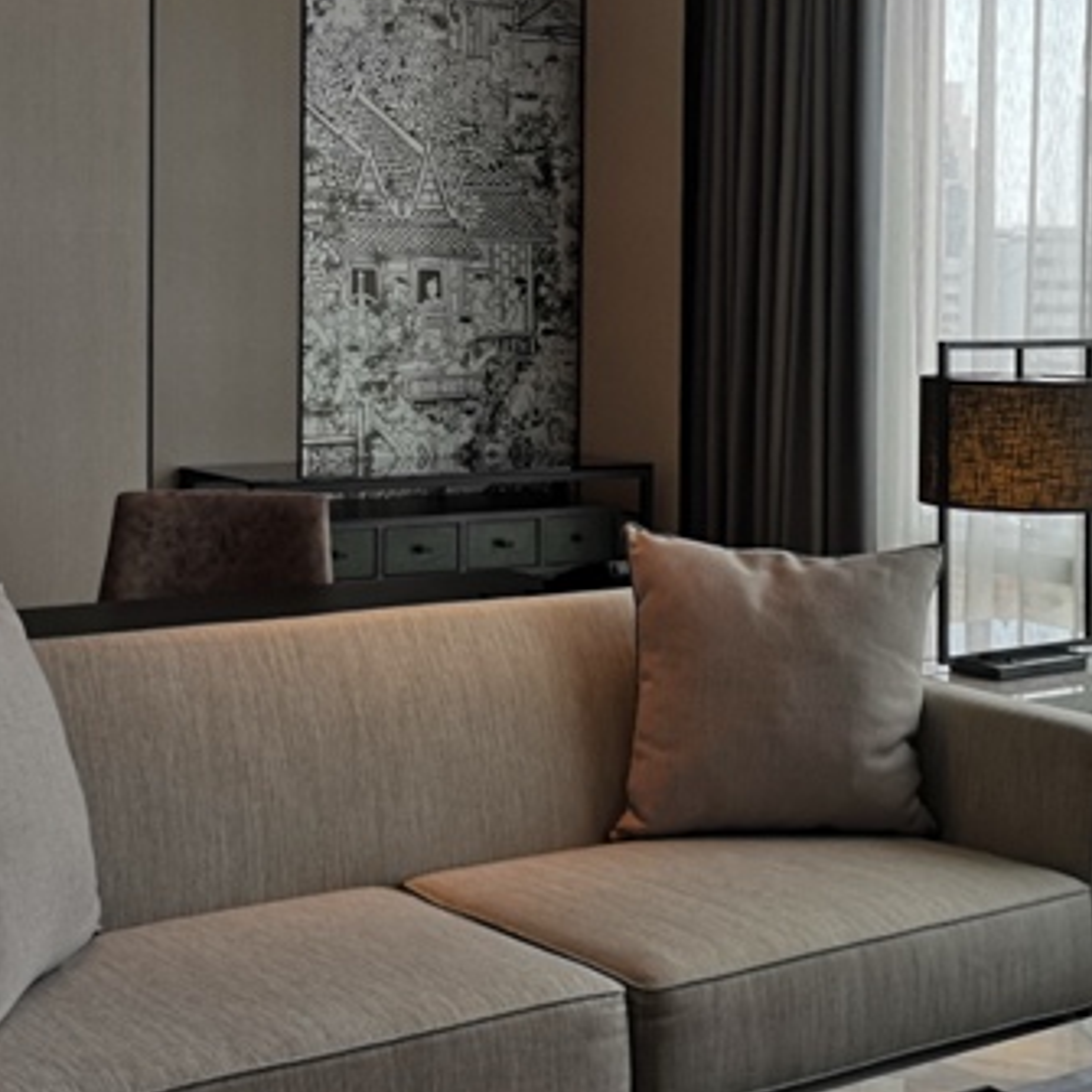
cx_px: 466
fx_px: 2034
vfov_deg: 29.8
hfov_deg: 30.0
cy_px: 352
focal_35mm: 57
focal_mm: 3.95
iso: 50
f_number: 1.8
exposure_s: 1/603
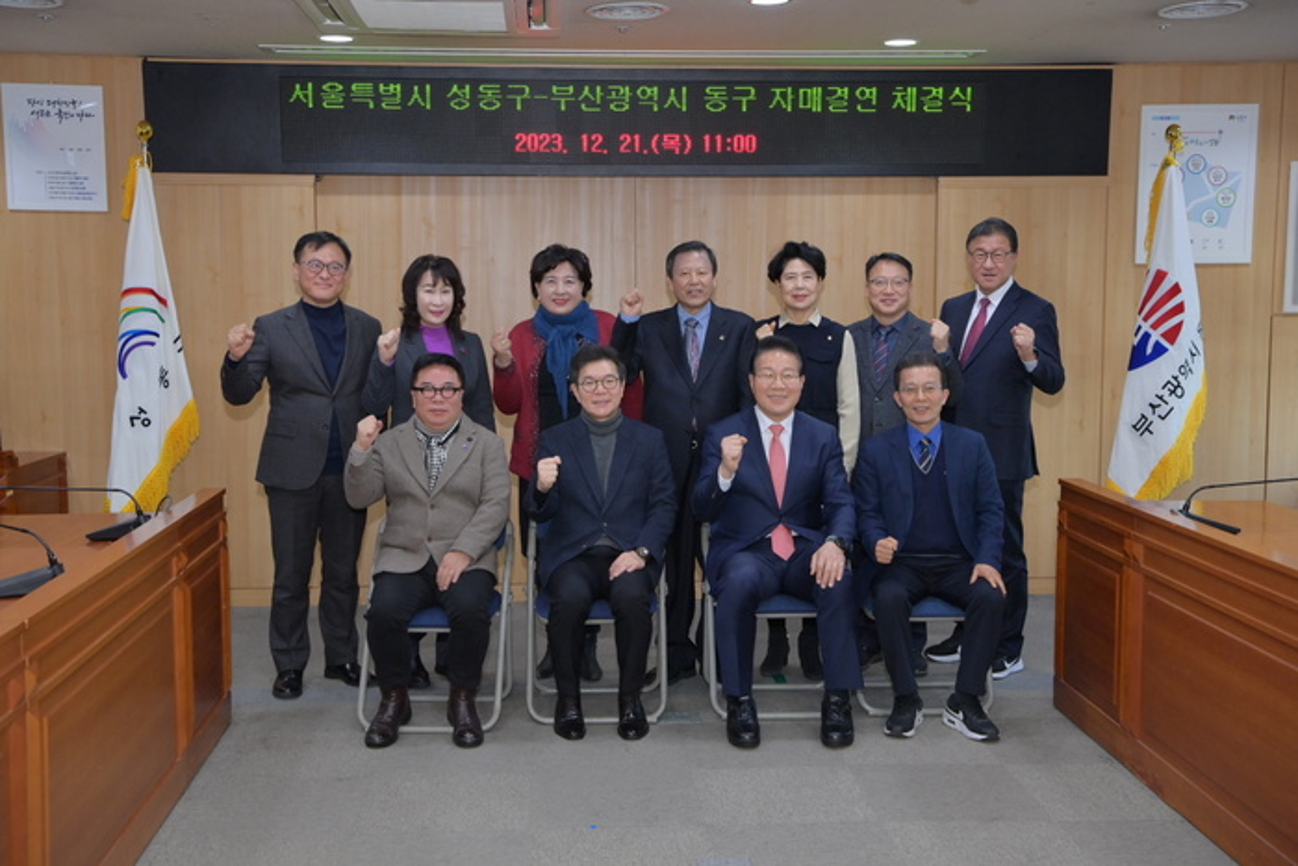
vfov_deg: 31.9
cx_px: 649
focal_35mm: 42
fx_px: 1515
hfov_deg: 46.4
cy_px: 433
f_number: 5
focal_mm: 42
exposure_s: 1/200
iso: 1600
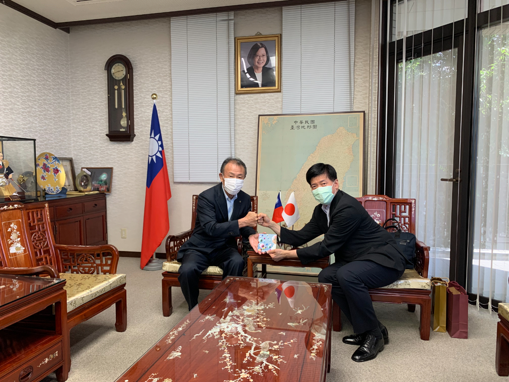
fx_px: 382
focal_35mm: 26
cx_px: 254
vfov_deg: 53.1
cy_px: 191
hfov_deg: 67.3
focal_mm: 4.25
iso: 80
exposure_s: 1/60
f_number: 1.8
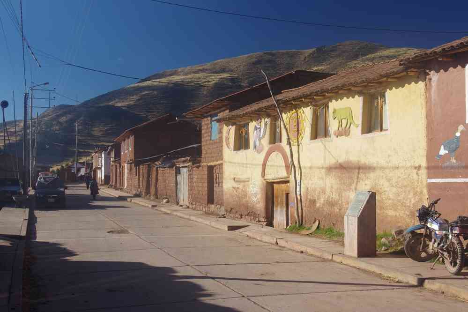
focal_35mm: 46
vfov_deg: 28.9
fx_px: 604
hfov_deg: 42.3
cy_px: 156
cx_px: 234
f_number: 11
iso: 200
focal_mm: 31
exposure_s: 1/80
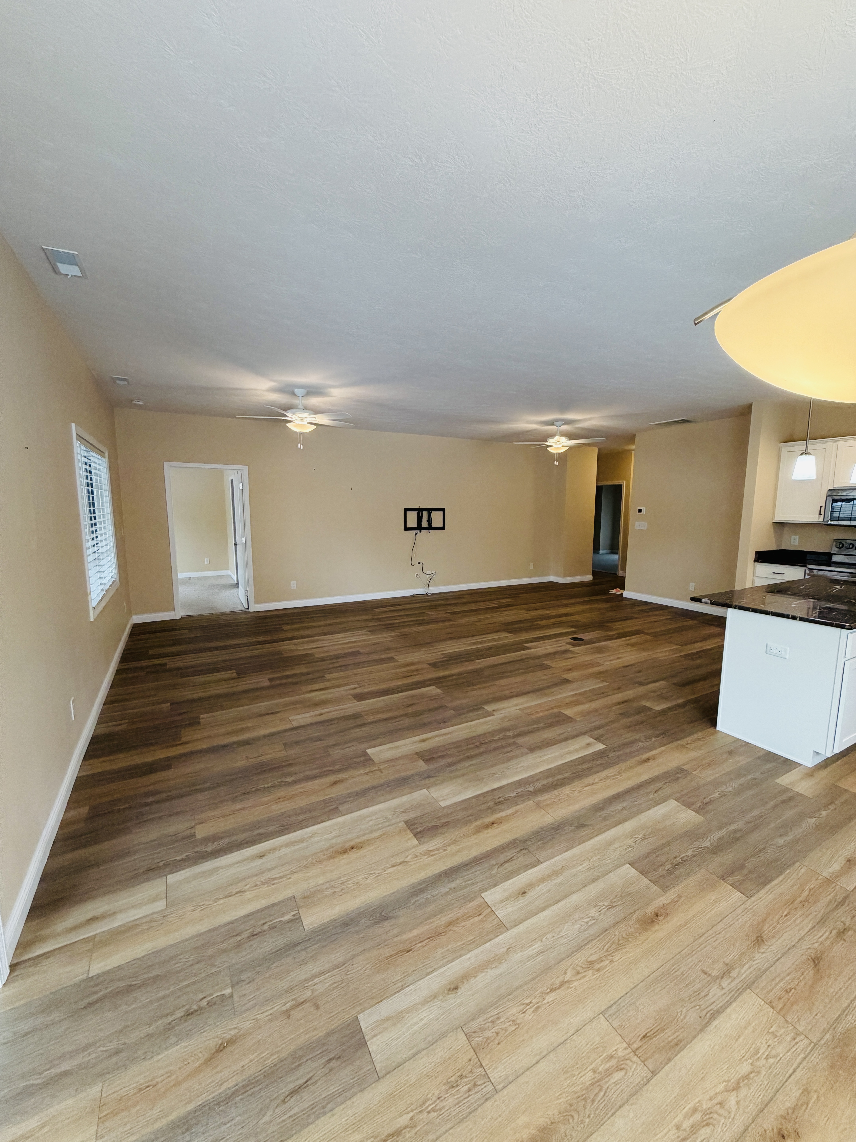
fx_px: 462
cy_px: 571
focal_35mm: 14
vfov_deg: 102.1
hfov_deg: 85.7
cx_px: 428
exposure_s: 1/120
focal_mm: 2.22
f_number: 2.2
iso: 250
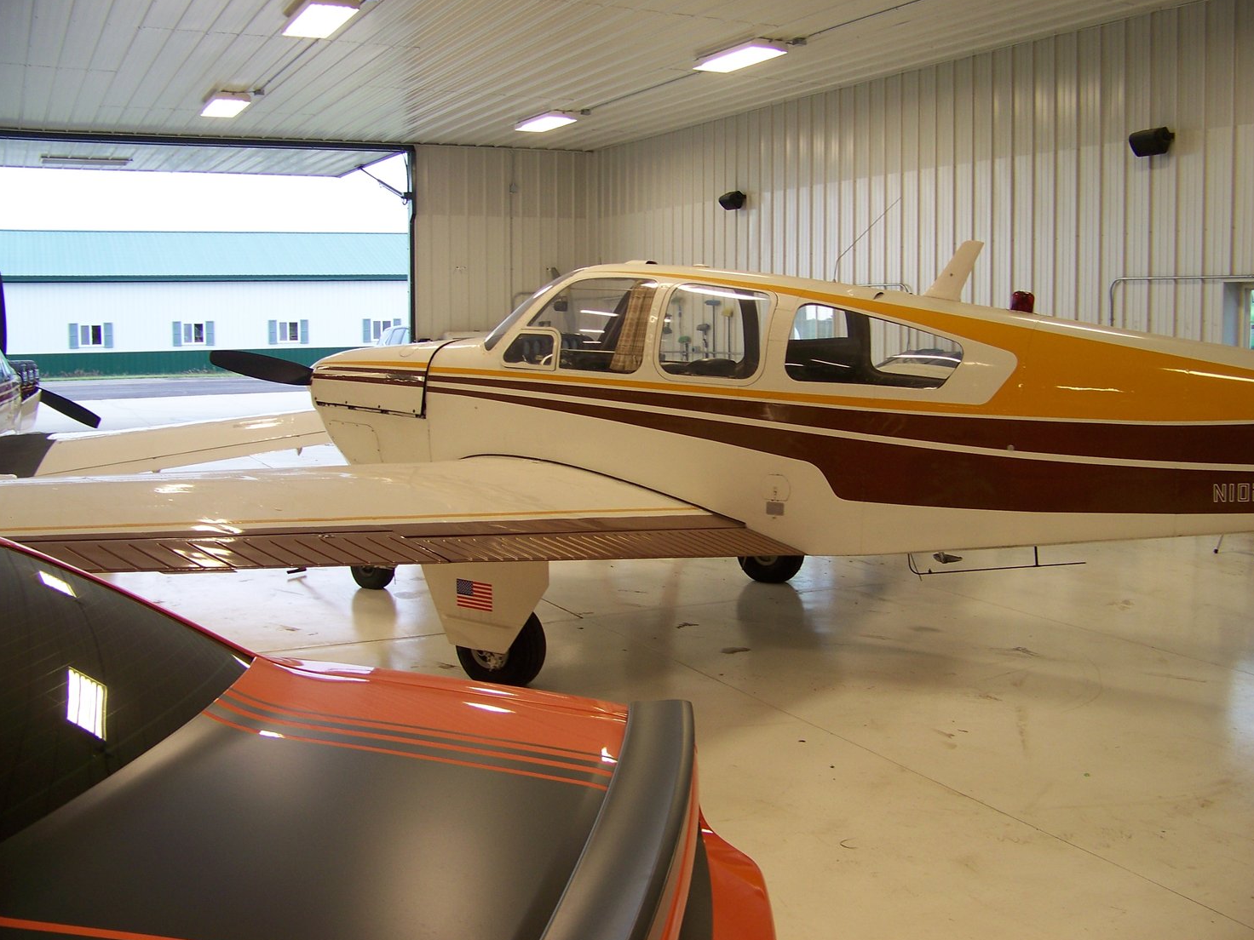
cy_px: 462
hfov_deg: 50.1
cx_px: 642
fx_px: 1340
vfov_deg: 38.7
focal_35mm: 37
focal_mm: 5.85
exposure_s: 1/30
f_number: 2.8
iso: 64
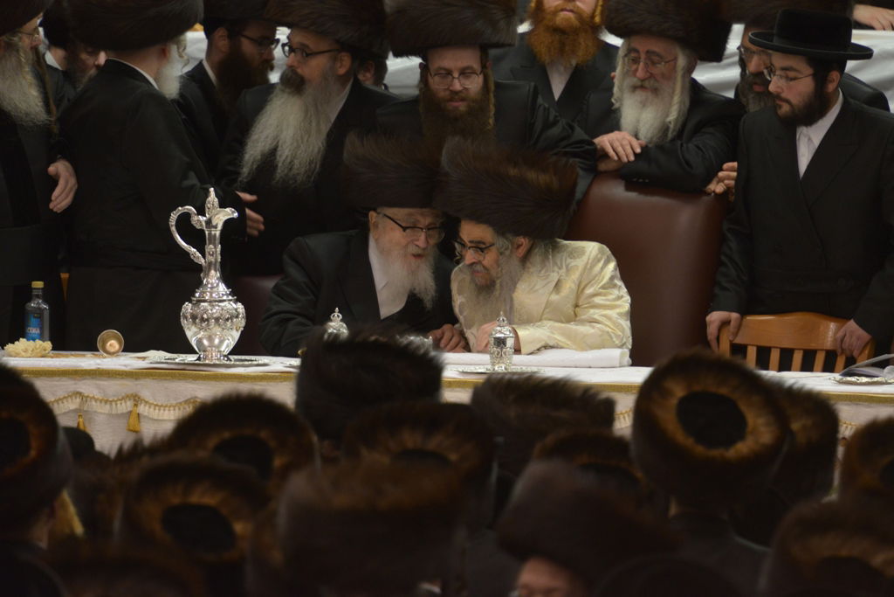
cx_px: 447
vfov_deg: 3.4
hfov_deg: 5.2
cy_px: 298
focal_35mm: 400
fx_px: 9934
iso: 2200
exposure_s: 1/160
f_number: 5.6
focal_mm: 400
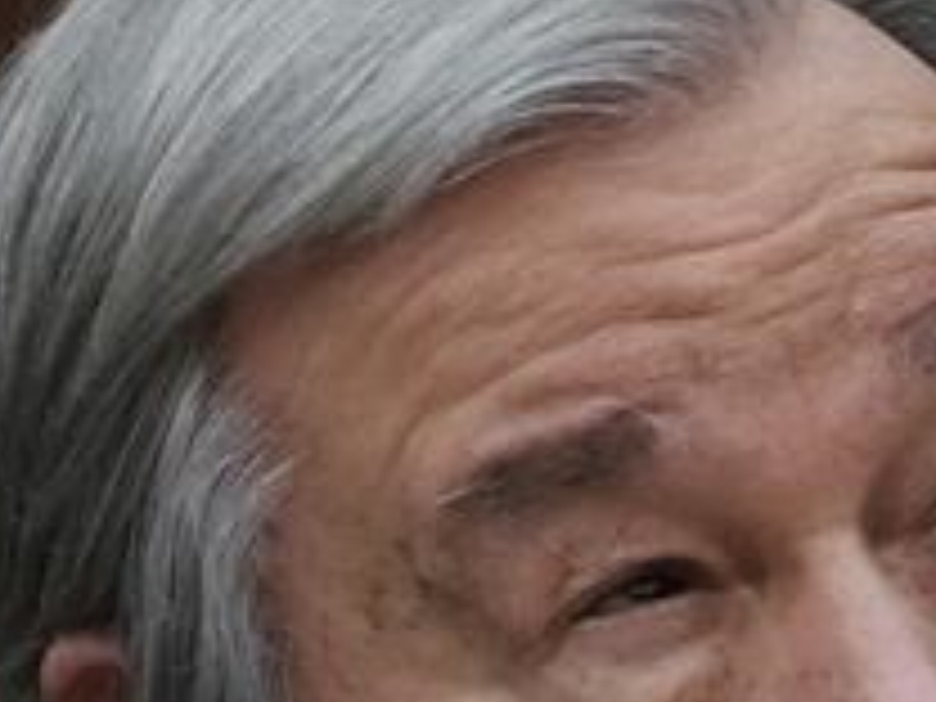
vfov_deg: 0.9
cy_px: 596
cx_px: 1035
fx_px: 45318
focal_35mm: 1676
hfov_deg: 1.2
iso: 3200
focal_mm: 373
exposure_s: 1/100
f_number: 5.6
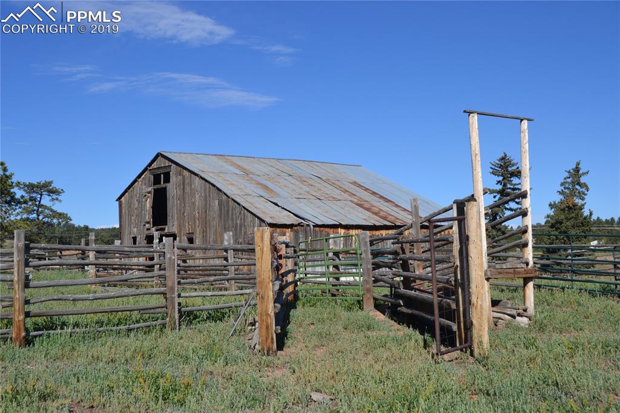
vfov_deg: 33.0
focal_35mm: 40
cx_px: 310
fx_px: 697
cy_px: 206
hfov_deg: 47.9
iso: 100
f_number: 9
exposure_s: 1/320
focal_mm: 27
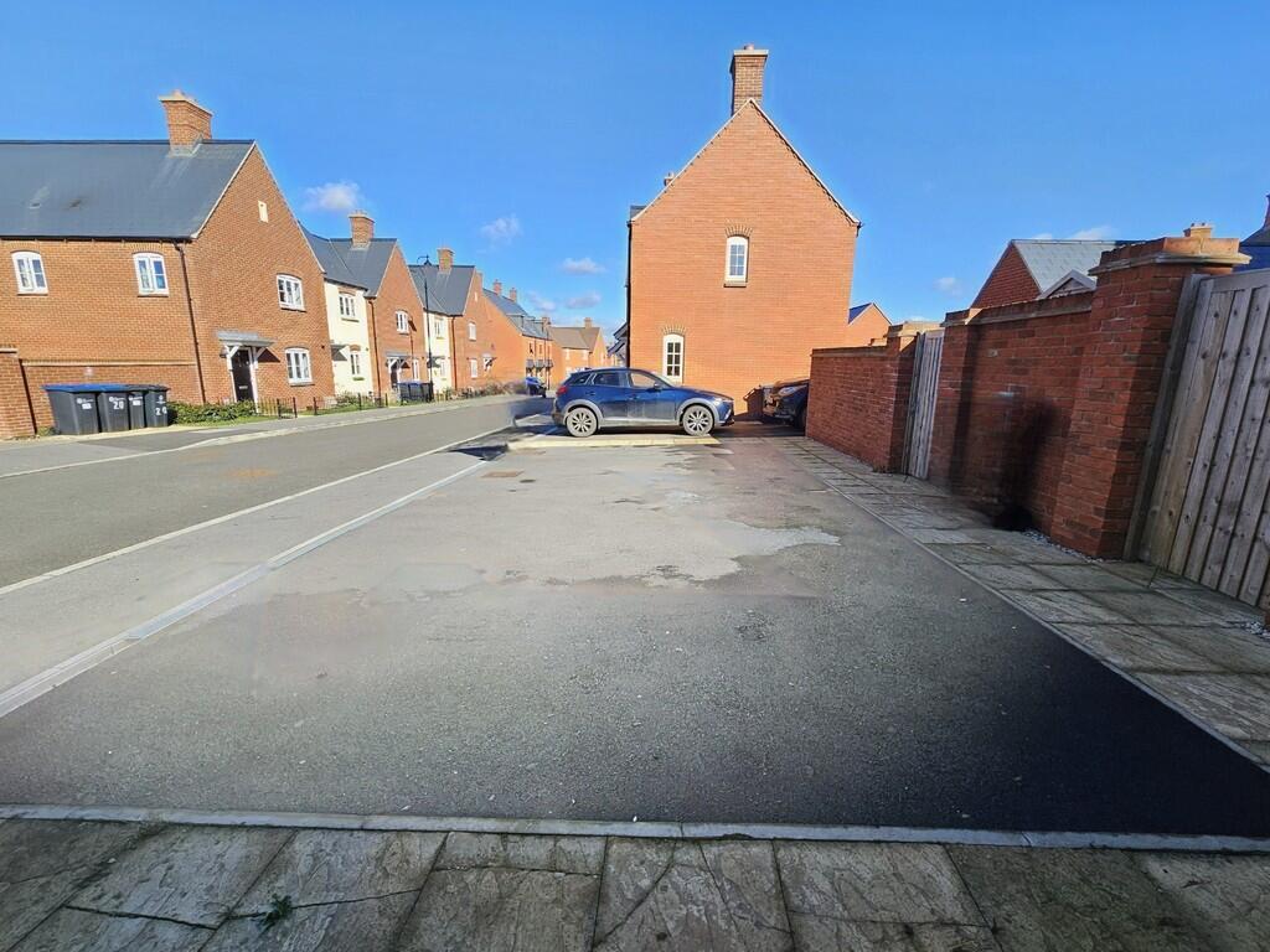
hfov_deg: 106.2
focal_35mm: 13
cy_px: 476
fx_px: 477
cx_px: 635
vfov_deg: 89.9
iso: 50
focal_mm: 2.2
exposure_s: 1/1000
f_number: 2.2
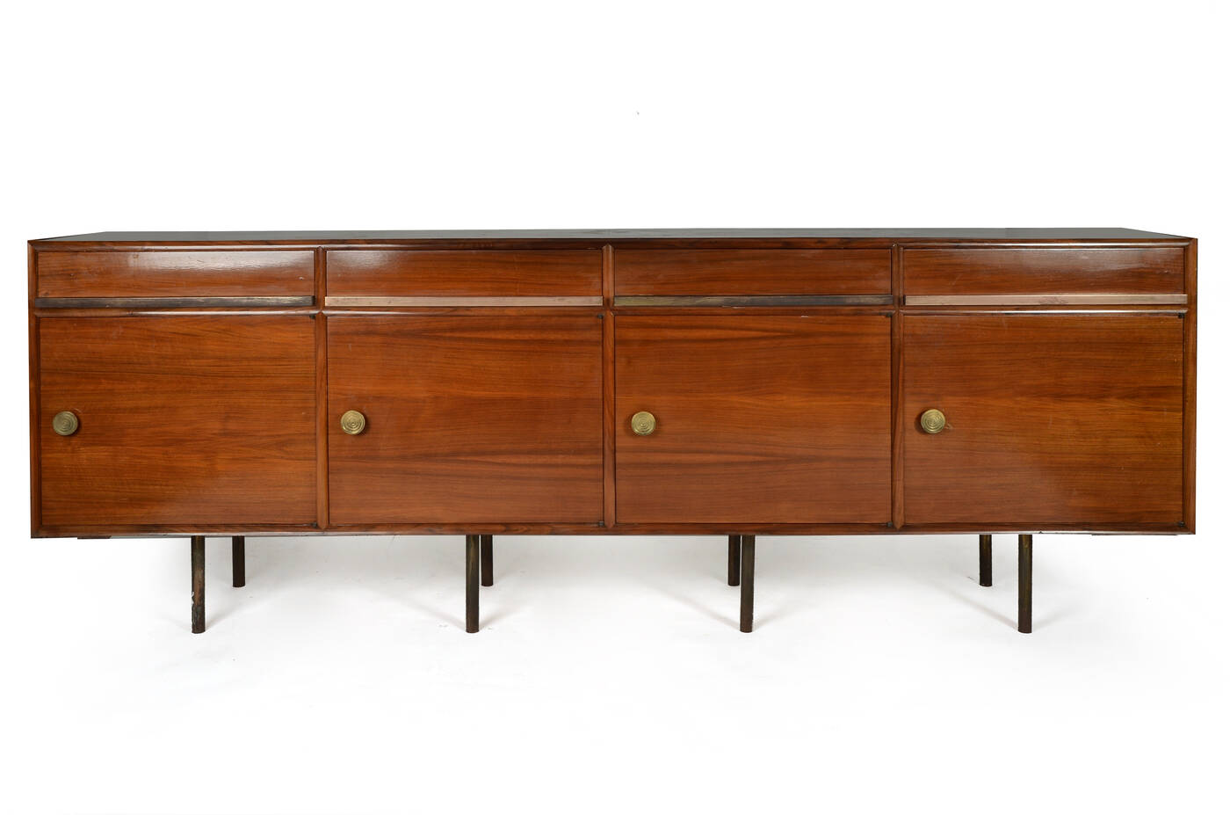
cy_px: 408
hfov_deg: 51.4
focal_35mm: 38
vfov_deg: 35.3
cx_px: 615
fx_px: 1278
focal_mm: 25
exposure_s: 1/160
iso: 250
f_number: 16
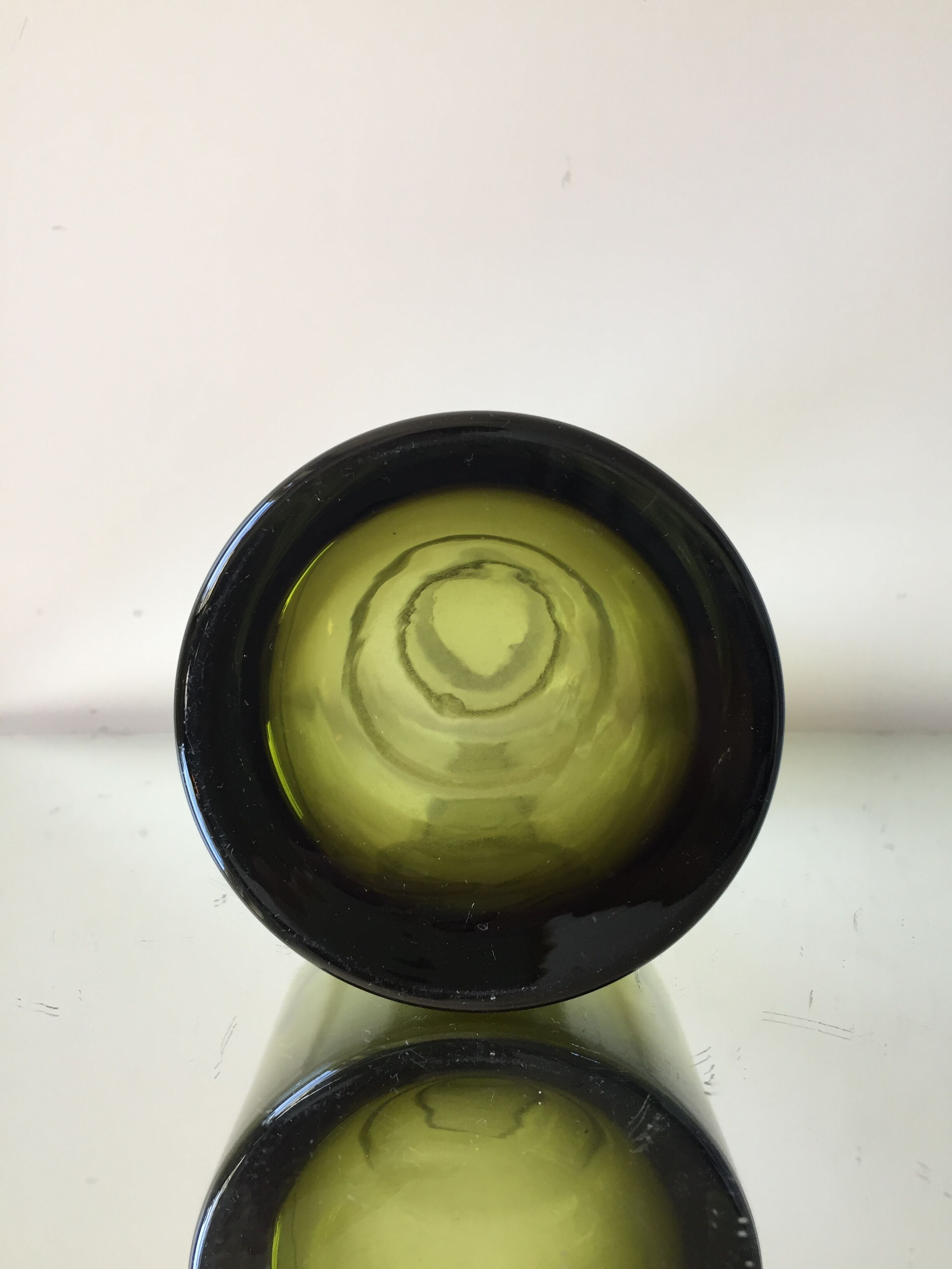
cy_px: 634
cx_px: 476
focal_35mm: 29
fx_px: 1063
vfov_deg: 61.7
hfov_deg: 48.2
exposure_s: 1/33
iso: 32
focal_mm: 4.15
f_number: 2.2
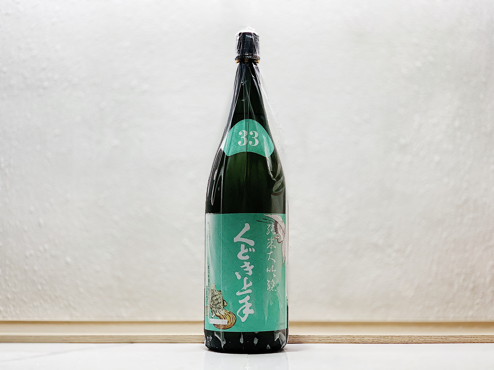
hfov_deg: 36.8
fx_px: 742
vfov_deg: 28.0
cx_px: 247
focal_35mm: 52
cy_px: 185
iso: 80
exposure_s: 1/122
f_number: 2.4
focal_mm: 6
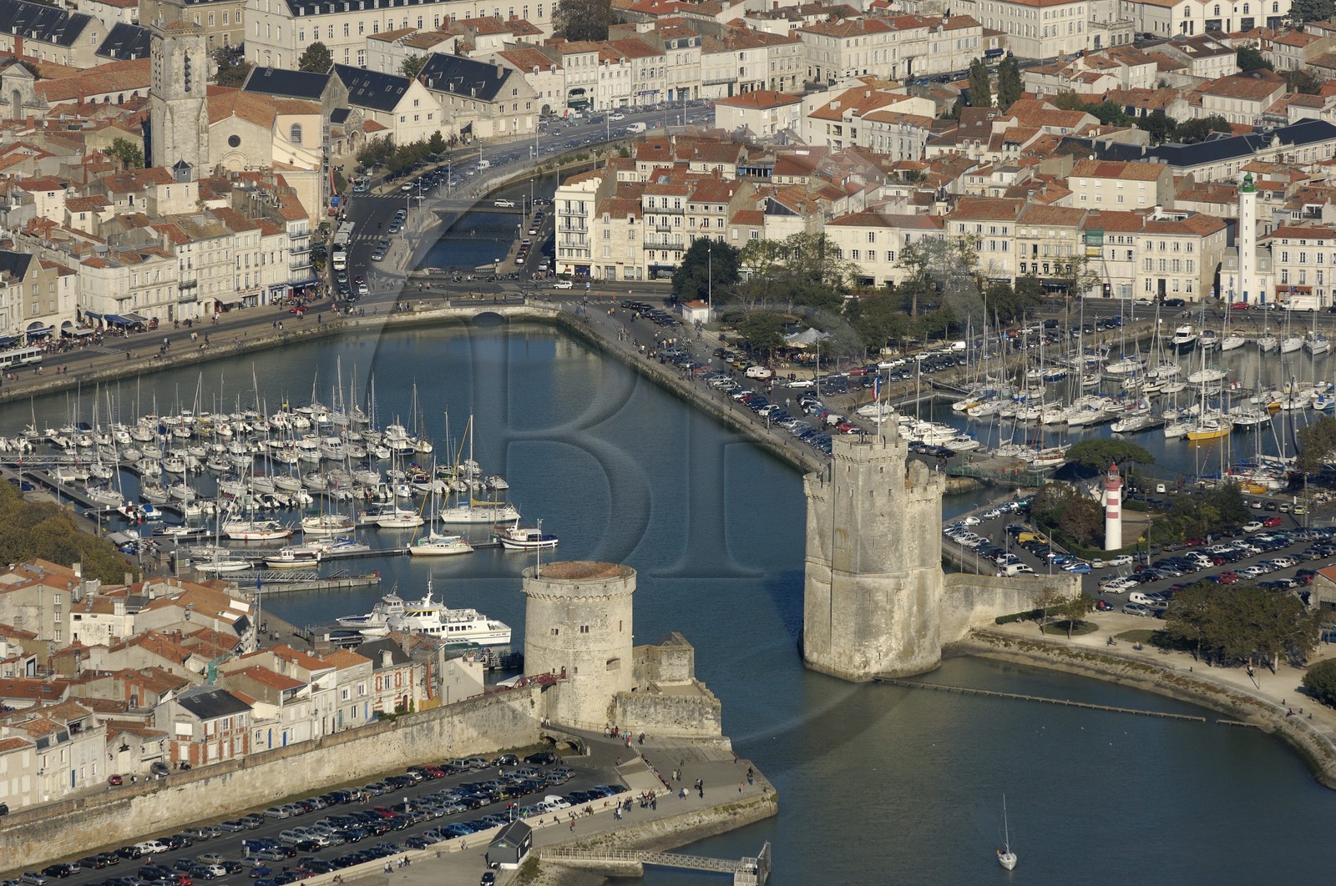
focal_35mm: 240
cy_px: 443
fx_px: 8894
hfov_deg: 8.6
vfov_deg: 5.7
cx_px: 668
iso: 100
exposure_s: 1/1000
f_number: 5
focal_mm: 160
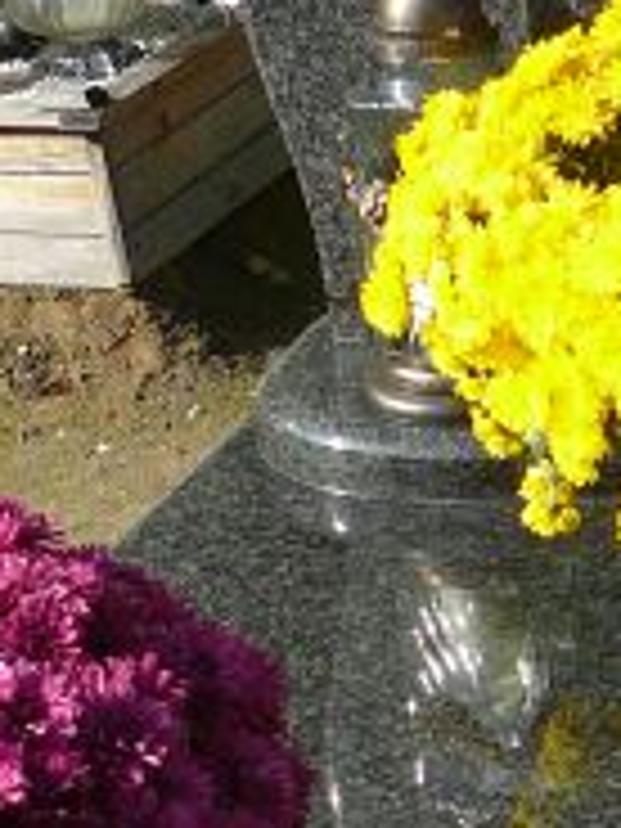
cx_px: 630
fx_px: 2918
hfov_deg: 12.0
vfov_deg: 16.0
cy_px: 711
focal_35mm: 122
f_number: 2.8
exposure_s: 1/800
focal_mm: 5.2
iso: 80
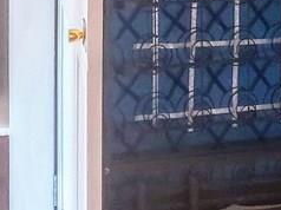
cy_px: -169
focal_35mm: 112
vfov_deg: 12.1
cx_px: 227
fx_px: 908
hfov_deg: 17.4
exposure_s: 1/20
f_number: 1.5
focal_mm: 4.3
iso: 250
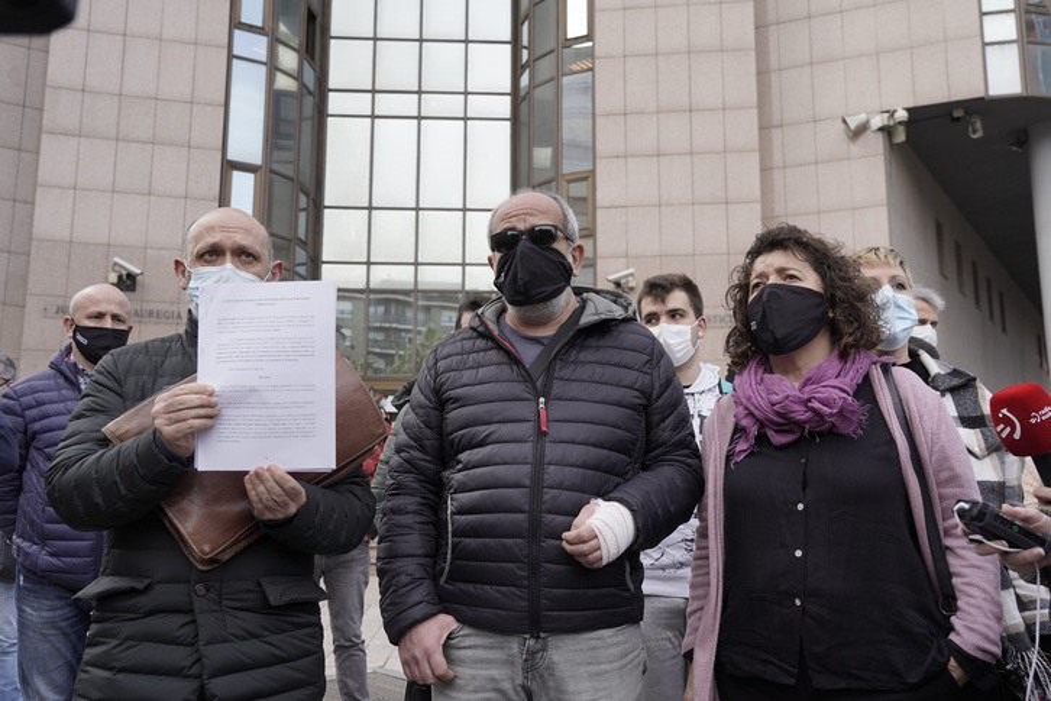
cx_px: 526
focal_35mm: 31
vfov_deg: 42.3
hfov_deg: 60.3
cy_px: 350
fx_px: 905
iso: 400
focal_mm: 31
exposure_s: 1/500
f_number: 5
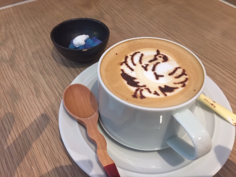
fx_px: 198
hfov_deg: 61.7
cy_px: 88
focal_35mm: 29
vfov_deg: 48.2
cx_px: 118
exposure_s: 1/30
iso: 100
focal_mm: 4.15
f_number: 2.2
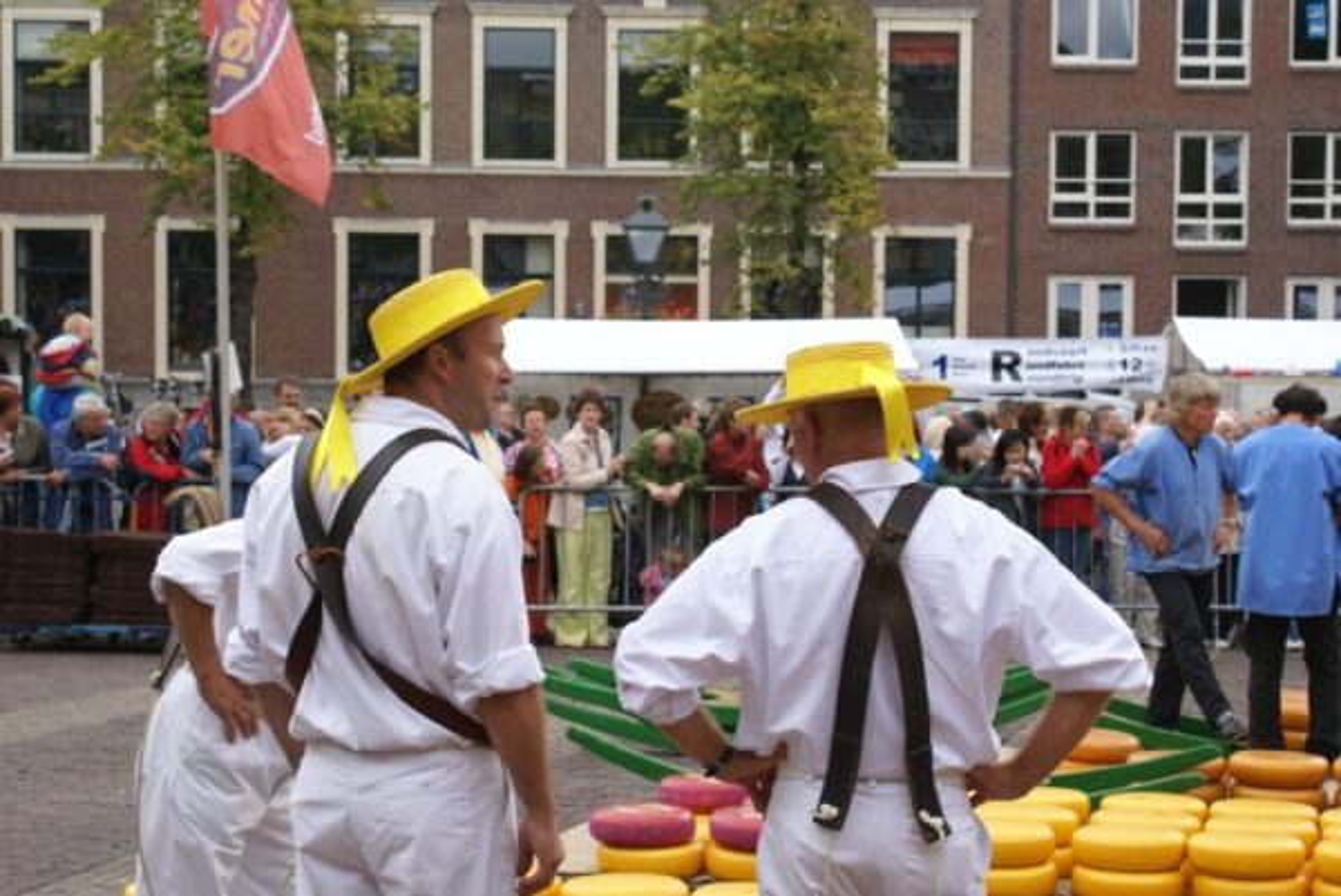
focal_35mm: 75
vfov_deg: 18.2
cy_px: 448
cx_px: 670
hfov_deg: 27.0
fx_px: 2796
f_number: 8
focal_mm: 50
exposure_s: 1/160
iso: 100
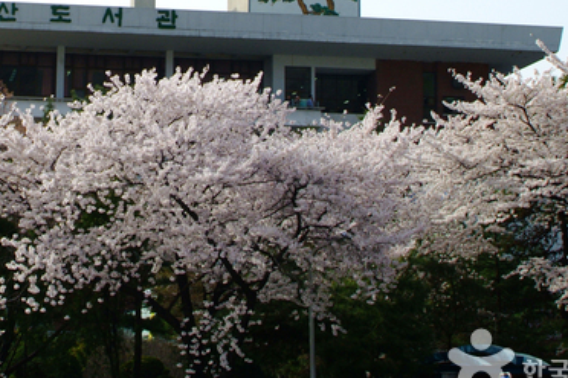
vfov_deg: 12.1
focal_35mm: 113
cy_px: 70
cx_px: 166
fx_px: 1783
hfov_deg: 18.0
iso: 200
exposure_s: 1/350
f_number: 9.5
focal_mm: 40
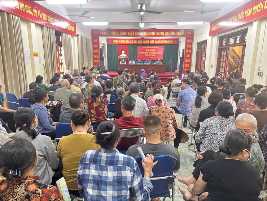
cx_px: 134
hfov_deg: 71.6
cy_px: 100
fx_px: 185
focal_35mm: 24
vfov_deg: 56.8
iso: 320
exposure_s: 1/50
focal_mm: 6.86
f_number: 1.78
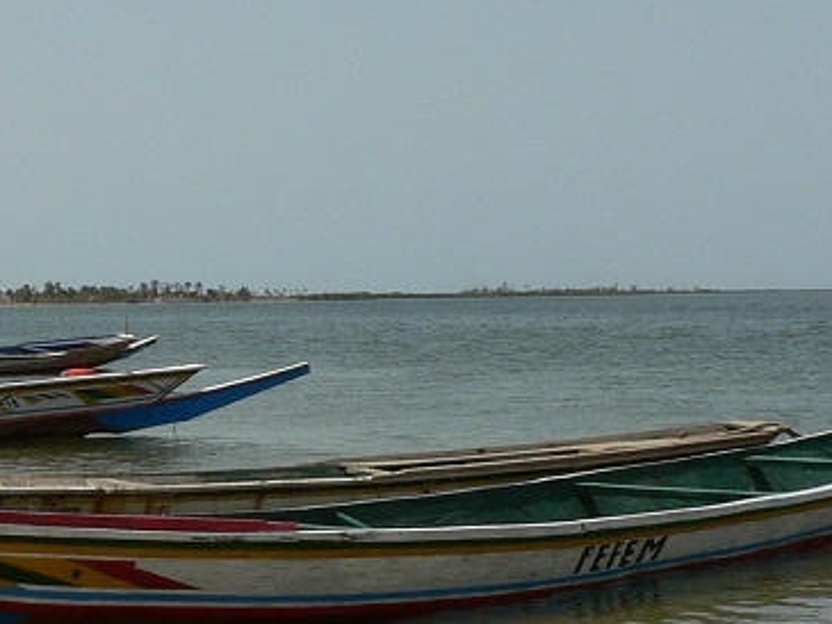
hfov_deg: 18.9
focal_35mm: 101
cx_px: -2
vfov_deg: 14.6
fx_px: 2428
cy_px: 389
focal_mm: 6
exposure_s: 1/640
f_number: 5.6
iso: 80
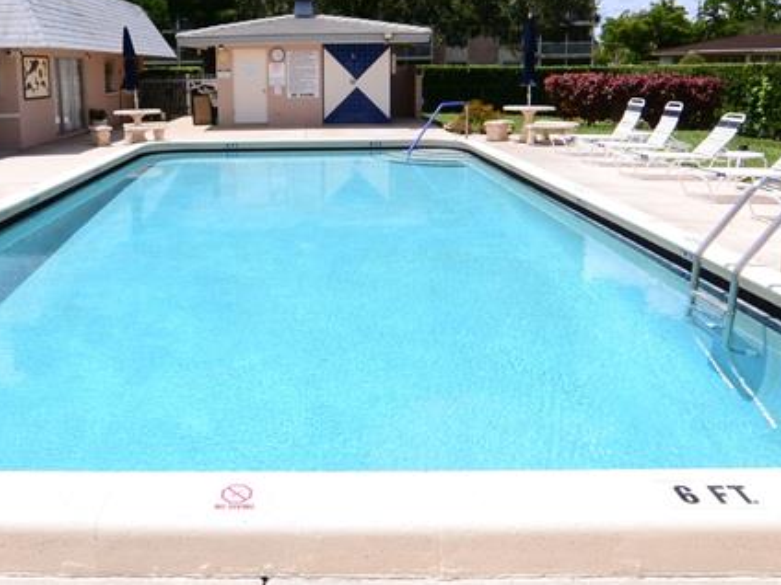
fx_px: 675
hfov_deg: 59.4
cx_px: 295
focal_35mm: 30
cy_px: 172
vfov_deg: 45.8
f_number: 14
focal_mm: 11
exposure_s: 1/320
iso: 360
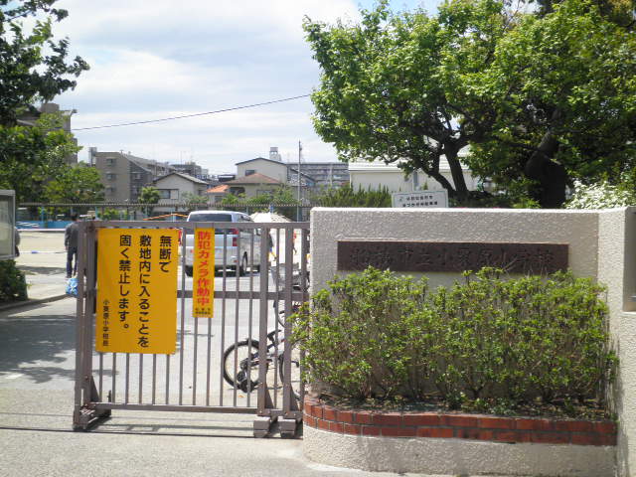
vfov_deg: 30.9
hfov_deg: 40.4
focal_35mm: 47
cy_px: 238
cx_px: 318
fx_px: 864
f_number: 9.6
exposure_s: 1/80
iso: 80
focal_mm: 8.3
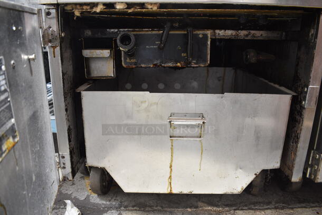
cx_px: 161
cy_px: 108
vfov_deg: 48.0
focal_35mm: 27
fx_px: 242
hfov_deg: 67.3
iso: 1600
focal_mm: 18
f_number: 3.5
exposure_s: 1/30
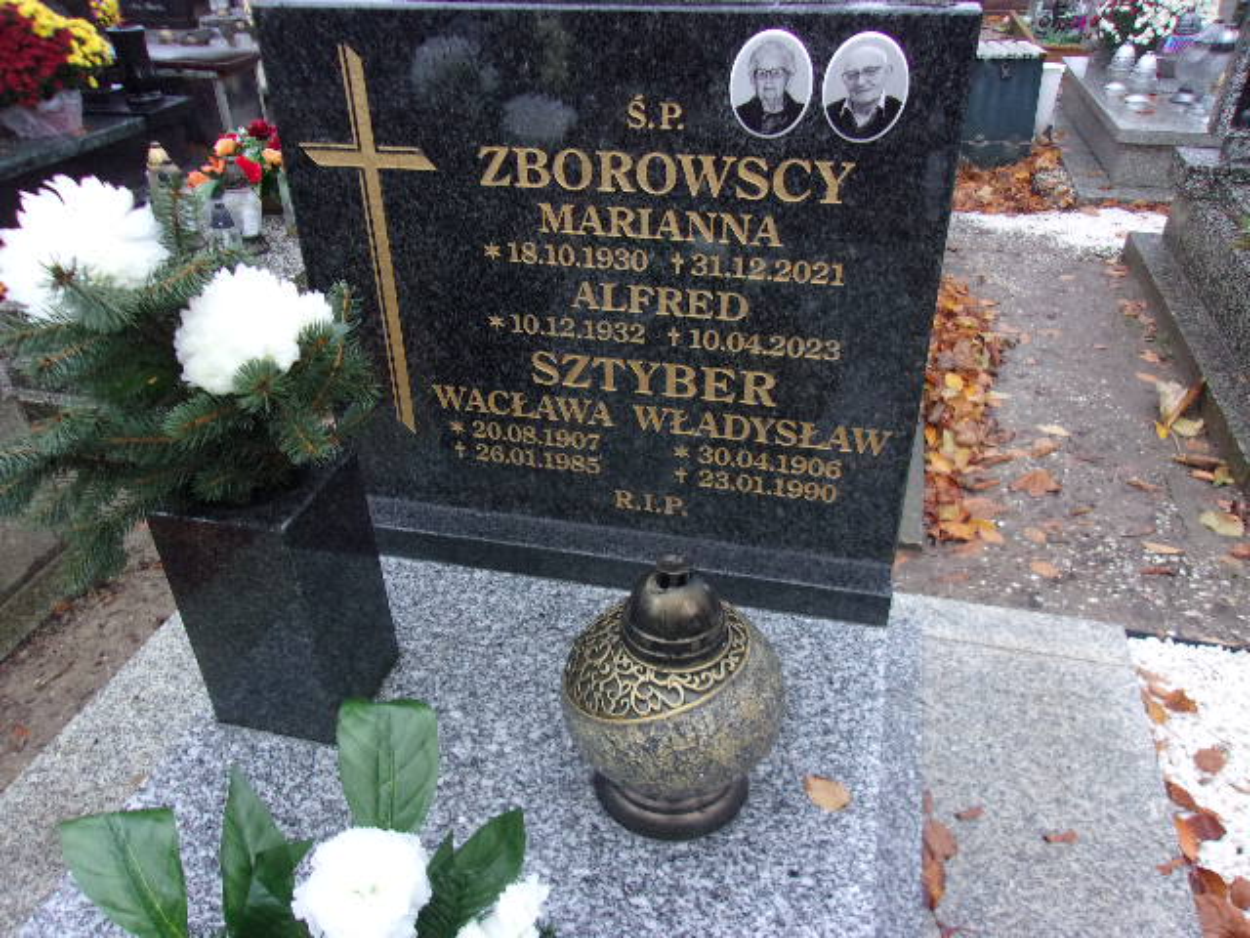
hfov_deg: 65.3
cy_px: 469
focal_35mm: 27
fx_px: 975
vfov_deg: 51.4
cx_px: 625
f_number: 3
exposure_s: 1/34
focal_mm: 4.9
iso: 250
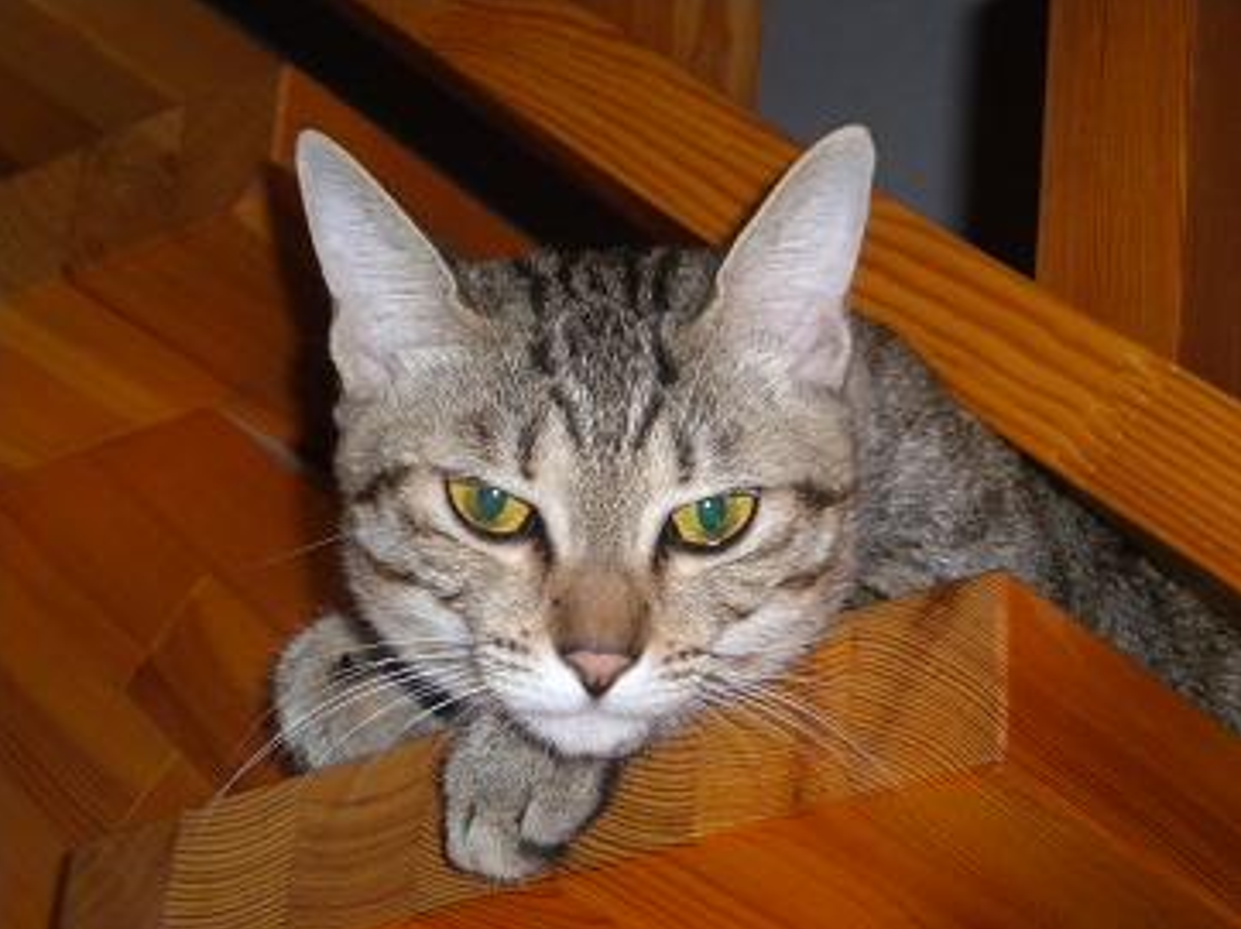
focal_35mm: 106
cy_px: 466
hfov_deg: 18.6
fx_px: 3798
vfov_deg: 13.9
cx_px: 619
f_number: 5.9
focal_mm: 18.9
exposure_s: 1/60
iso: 400
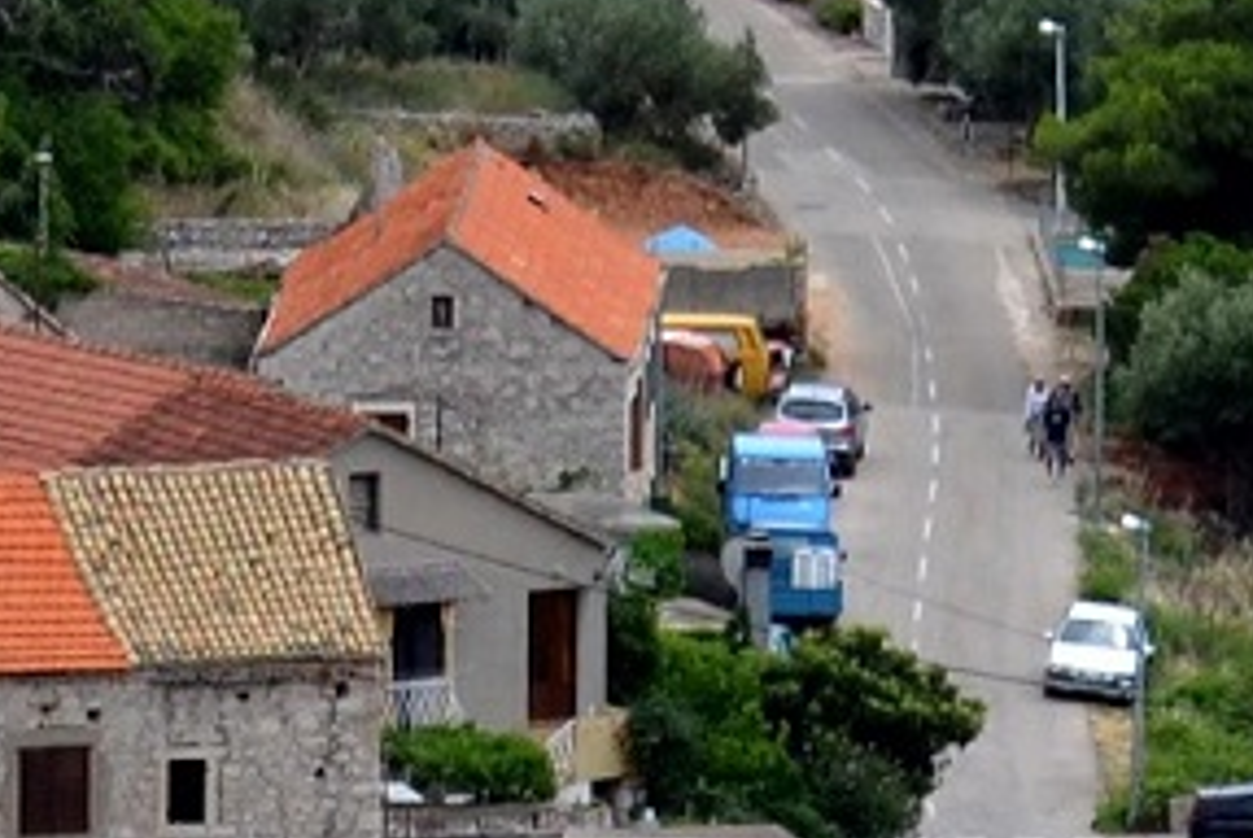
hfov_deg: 3.9
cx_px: -258
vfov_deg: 2.6
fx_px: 18438
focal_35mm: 529
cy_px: -107
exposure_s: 1/250
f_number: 8
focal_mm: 55
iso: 100
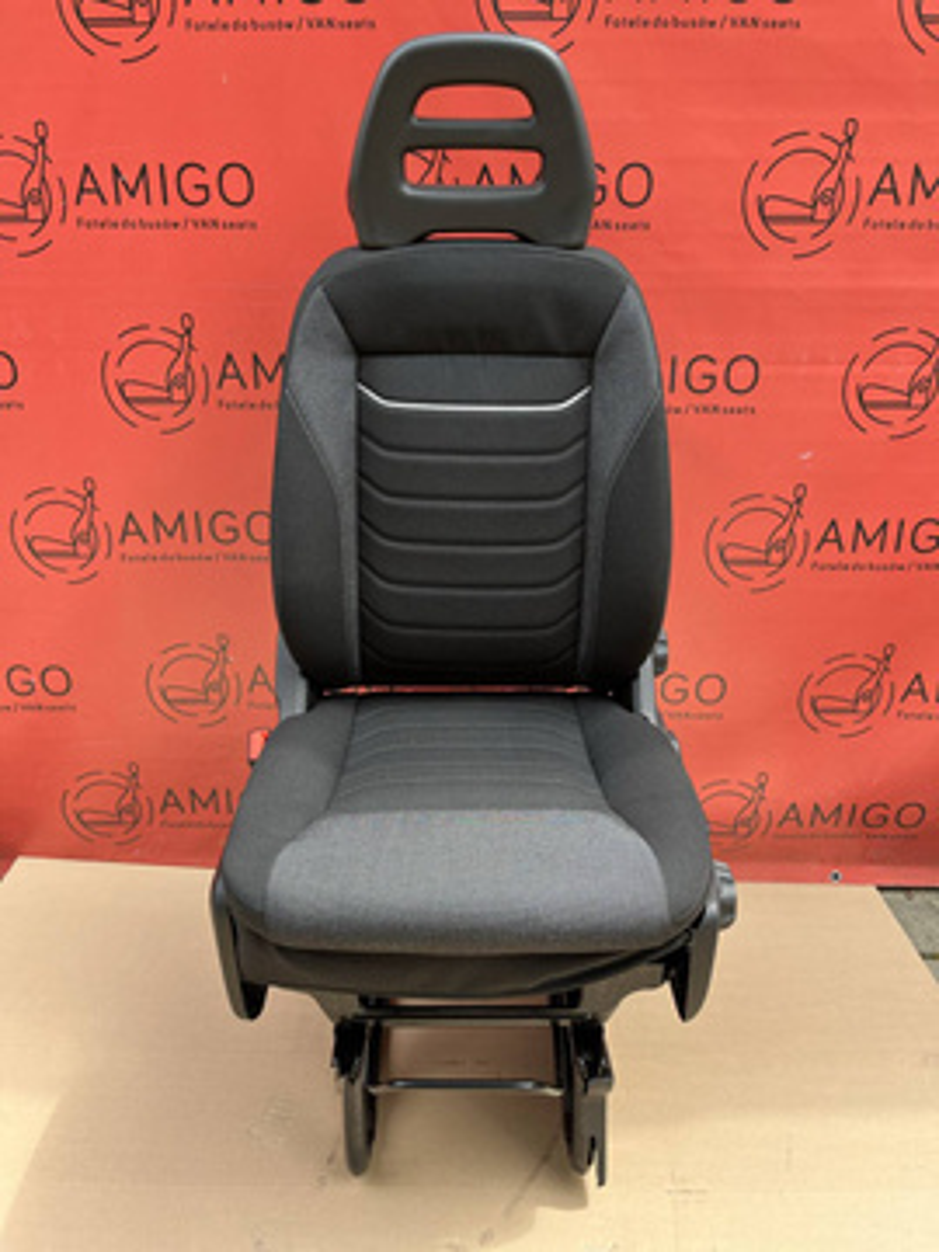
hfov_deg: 53.1
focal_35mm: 26
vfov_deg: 67.3
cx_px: 470
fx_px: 940
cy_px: 626
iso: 50
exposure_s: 1/452
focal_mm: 5.1
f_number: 1.6
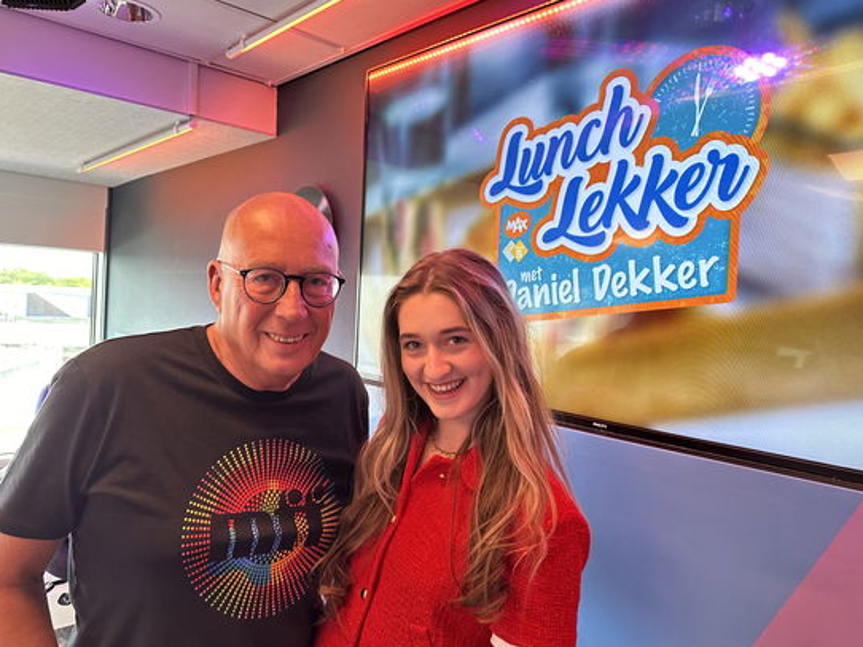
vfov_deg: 54.8
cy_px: 314
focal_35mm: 25
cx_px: 427
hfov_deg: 69.4
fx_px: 623
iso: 320
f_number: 1.78
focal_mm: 6.86
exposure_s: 1/50
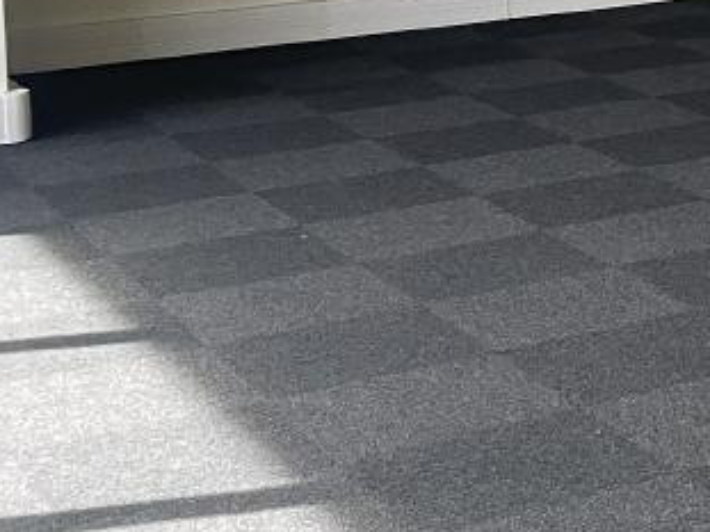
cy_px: -178
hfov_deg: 15.8
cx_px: 1258
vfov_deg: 13.3
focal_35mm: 107
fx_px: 2194
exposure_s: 1/60
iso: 160
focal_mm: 4.2
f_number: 1.6
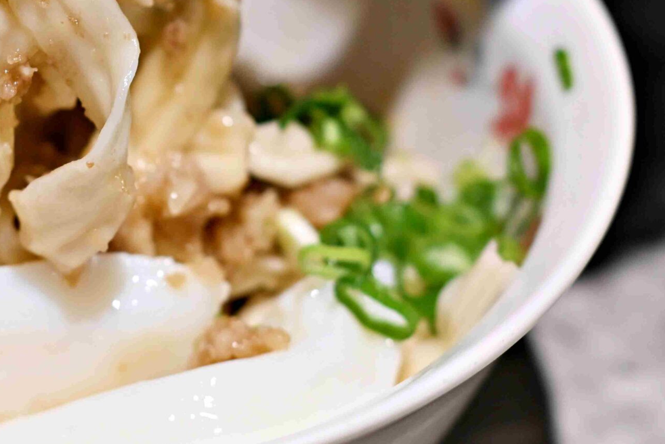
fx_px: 2771
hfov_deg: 13.6
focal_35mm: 150
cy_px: 43
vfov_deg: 9.1
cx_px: 70
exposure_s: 1/200
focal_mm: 50
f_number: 2.8
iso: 450
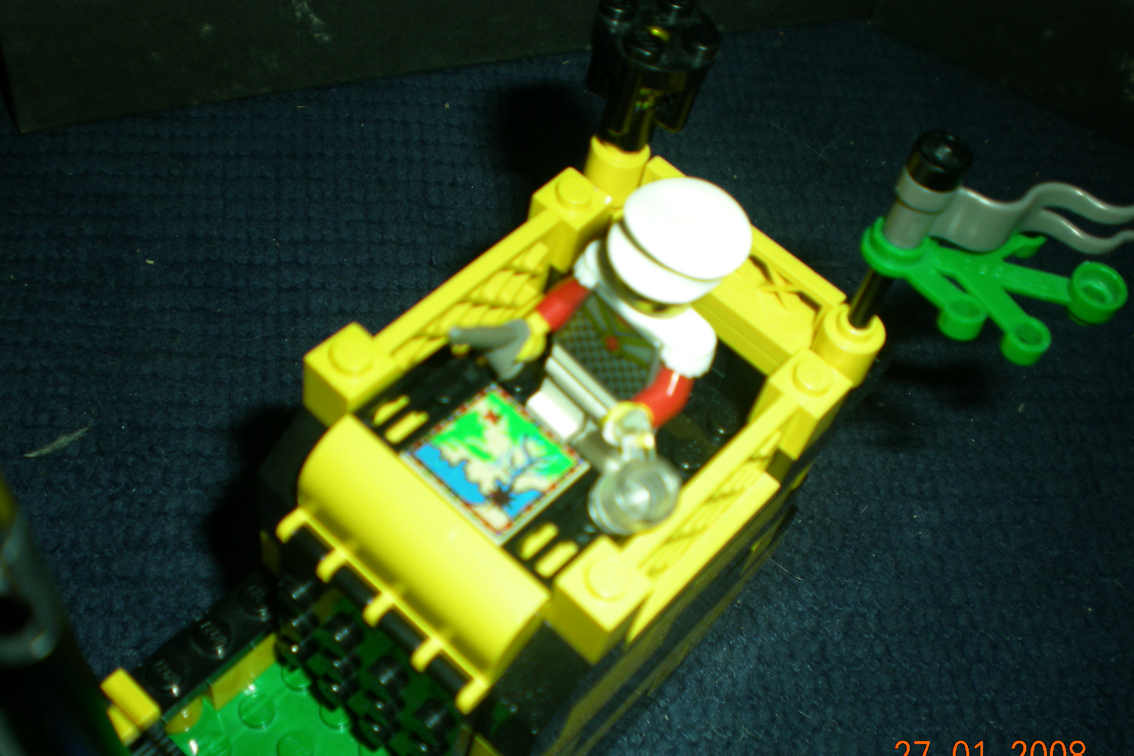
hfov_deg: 48.5
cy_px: 415
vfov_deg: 33.4
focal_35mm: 40
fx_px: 1260
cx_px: 565
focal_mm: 6.3
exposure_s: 1/60
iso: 50
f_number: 3.1
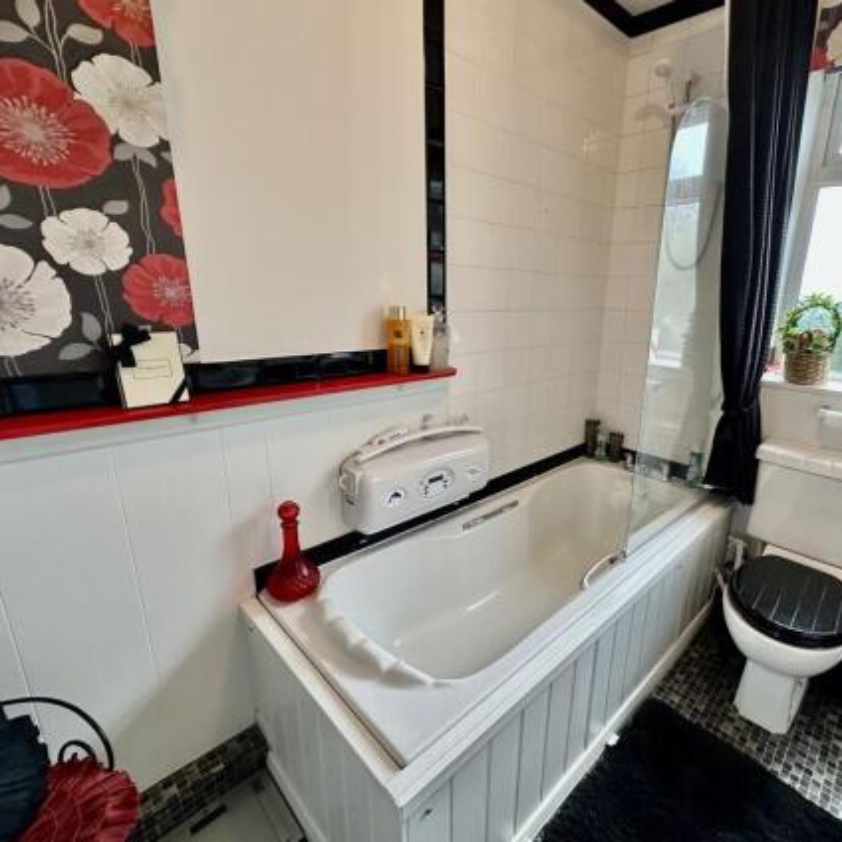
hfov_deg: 82.8
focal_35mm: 17
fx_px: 468
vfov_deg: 84.0
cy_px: 418
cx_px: 509
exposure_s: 1/50
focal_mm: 2.22
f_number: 2.2
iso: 200
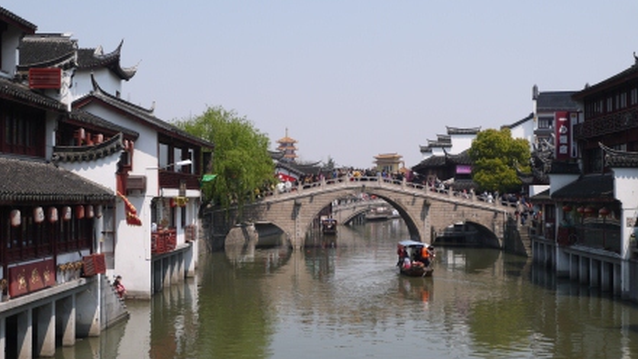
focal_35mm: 51
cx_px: 322
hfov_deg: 40.6
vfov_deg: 23.5
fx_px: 863
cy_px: 187
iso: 160
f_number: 9
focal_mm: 23
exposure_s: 1/400
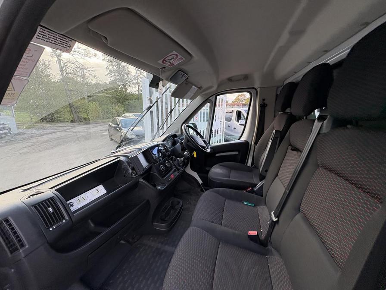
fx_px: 156
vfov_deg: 85.7
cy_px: 145
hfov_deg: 102.1
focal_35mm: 14
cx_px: 193
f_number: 2.2
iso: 64
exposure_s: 1/162
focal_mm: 2.22
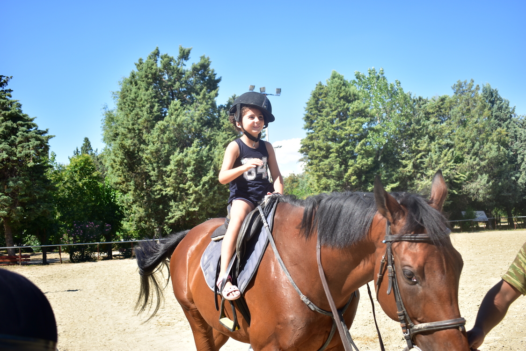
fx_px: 526
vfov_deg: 36.9
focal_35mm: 36
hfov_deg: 53.1
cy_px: 176
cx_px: 263
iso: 100
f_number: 3.8
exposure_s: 1/400
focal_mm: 24
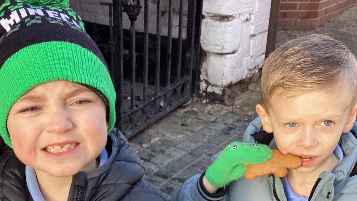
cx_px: 135
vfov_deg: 21.6
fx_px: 511
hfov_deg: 38.3
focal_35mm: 54
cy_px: 189
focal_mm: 3.3
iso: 40
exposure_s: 1/120
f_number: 2.4
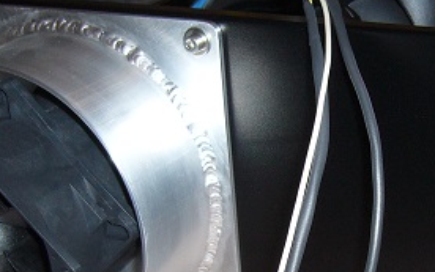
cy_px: 184
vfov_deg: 15.2
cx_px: 339
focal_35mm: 86
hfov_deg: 23.8
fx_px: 1020
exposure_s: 1/30
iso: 100
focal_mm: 5.8
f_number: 2.8
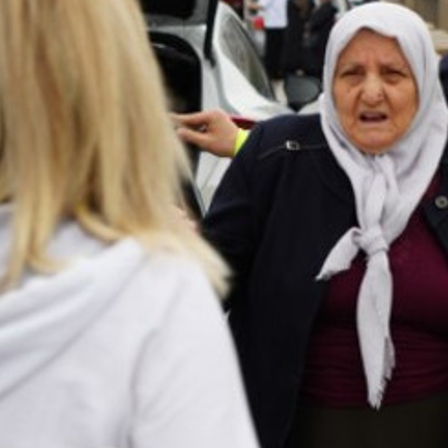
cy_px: 255
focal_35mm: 187
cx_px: 263
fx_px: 2738
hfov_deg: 9.4
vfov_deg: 9.4
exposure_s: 1/500
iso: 100
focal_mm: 70
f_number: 5
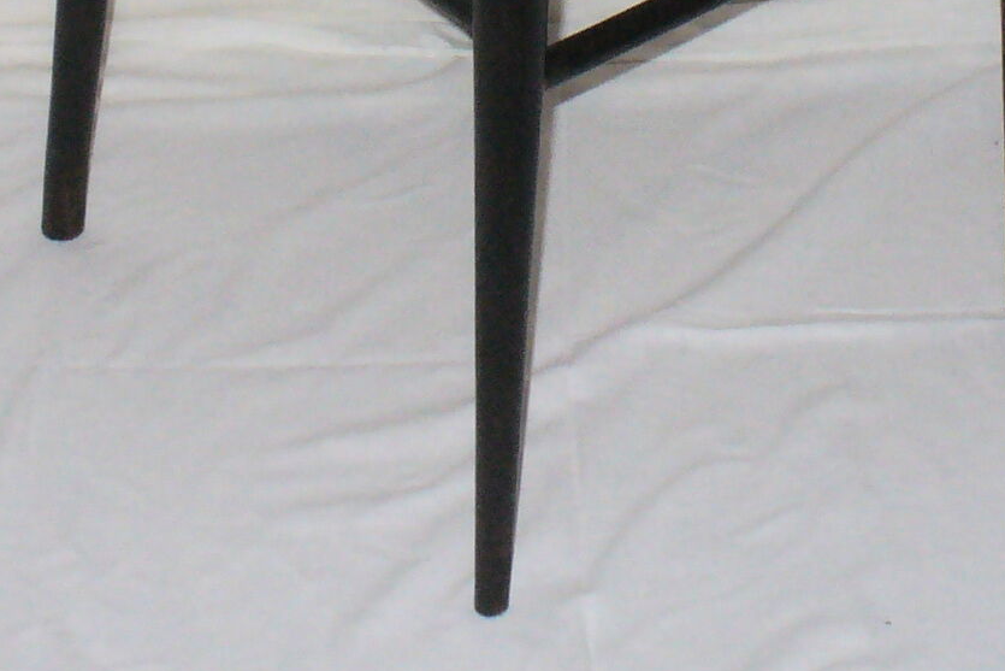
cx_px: 577
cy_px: -479
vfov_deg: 11.0
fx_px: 3295
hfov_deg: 17.3
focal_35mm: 118
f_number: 2.8
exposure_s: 1/30
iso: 250
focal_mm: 6.1
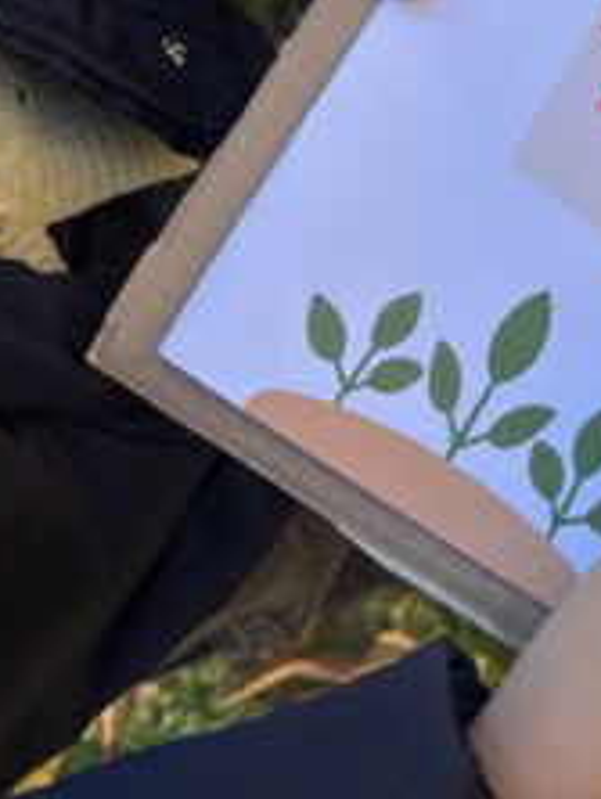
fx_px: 1433
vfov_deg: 29.4
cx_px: 673
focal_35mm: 62
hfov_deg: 22.3
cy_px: 29
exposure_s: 1/477
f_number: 1.6
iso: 50
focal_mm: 5.96
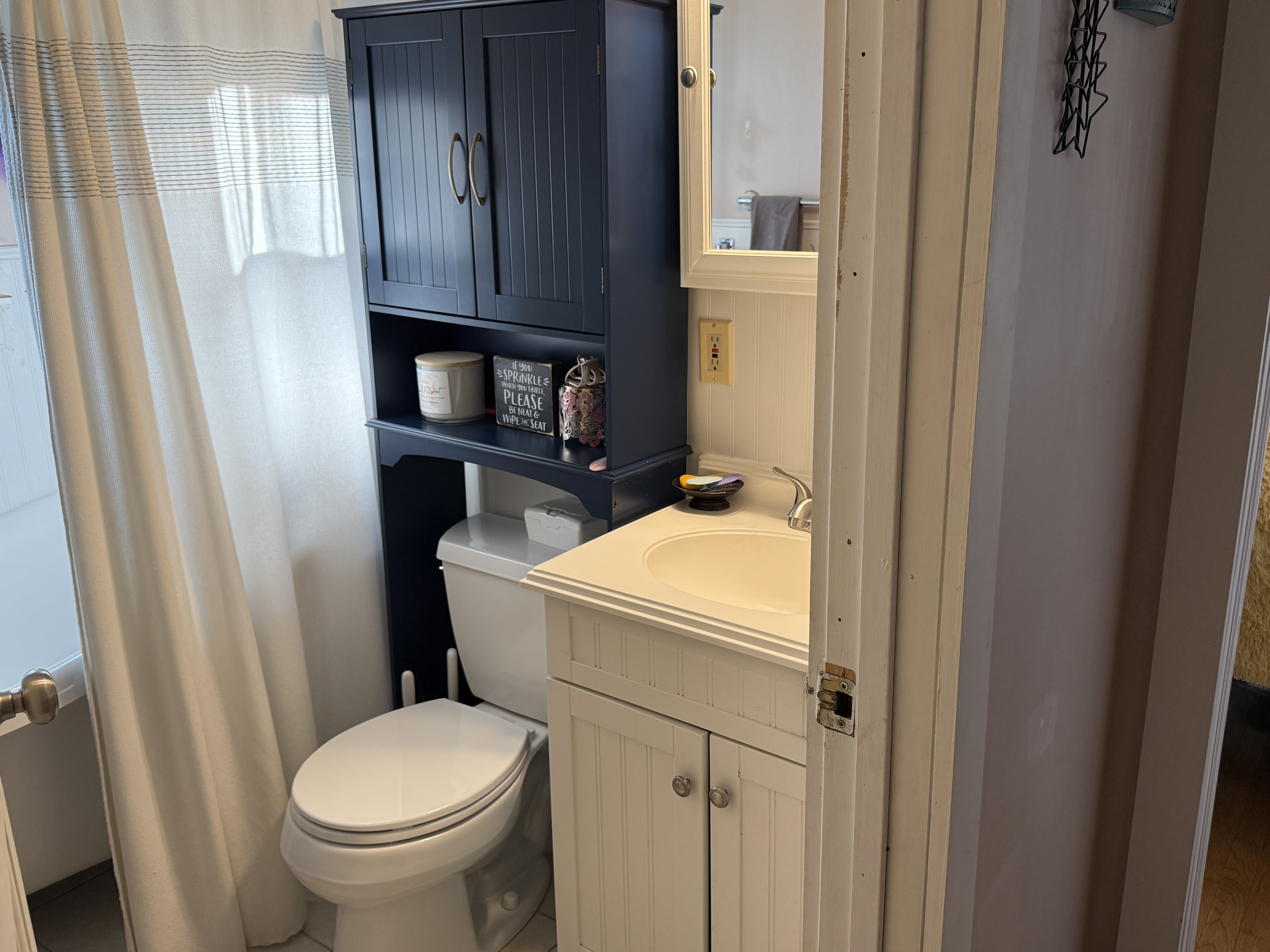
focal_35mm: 28
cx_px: 704
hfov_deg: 63.3
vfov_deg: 49.7
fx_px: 1027
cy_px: 464
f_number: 1.78
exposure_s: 1/120
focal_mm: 6.76
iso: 200
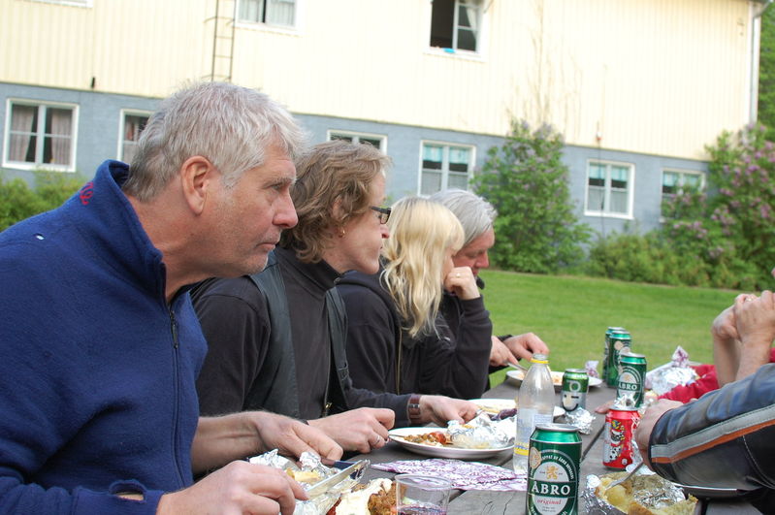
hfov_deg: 37.9
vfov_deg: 25.7
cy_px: 258
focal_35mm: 52
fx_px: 1129
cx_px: 388
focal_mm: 35
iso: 400
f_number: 5.6
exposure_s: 1/125
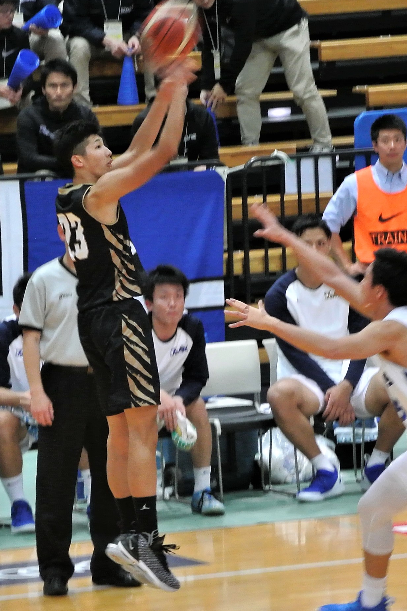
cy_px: 303
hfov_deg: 5.1
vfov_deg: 7.6
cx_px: 184
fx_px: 4578
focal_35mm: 270
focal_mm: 64
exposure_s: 1/60
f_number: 4.5
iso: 800
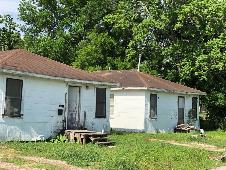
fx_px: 372
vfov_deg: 25.7
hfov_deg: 33.8
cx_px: 113
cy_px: 85
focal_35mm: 57
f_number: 2.8
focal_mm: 6.6
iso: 20
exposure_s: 1/500
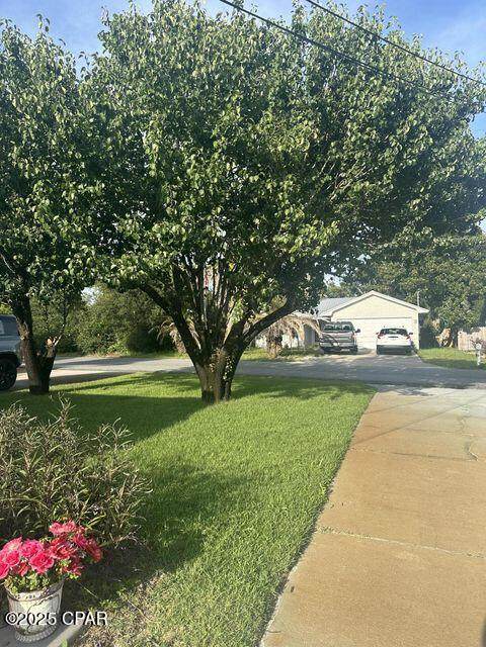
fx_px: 449
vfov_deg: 71.6
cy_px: 324
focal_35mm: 24
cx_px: 243
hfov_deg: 56.8
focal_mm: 6.86
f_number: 1.78
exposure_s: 1/1692
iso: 80
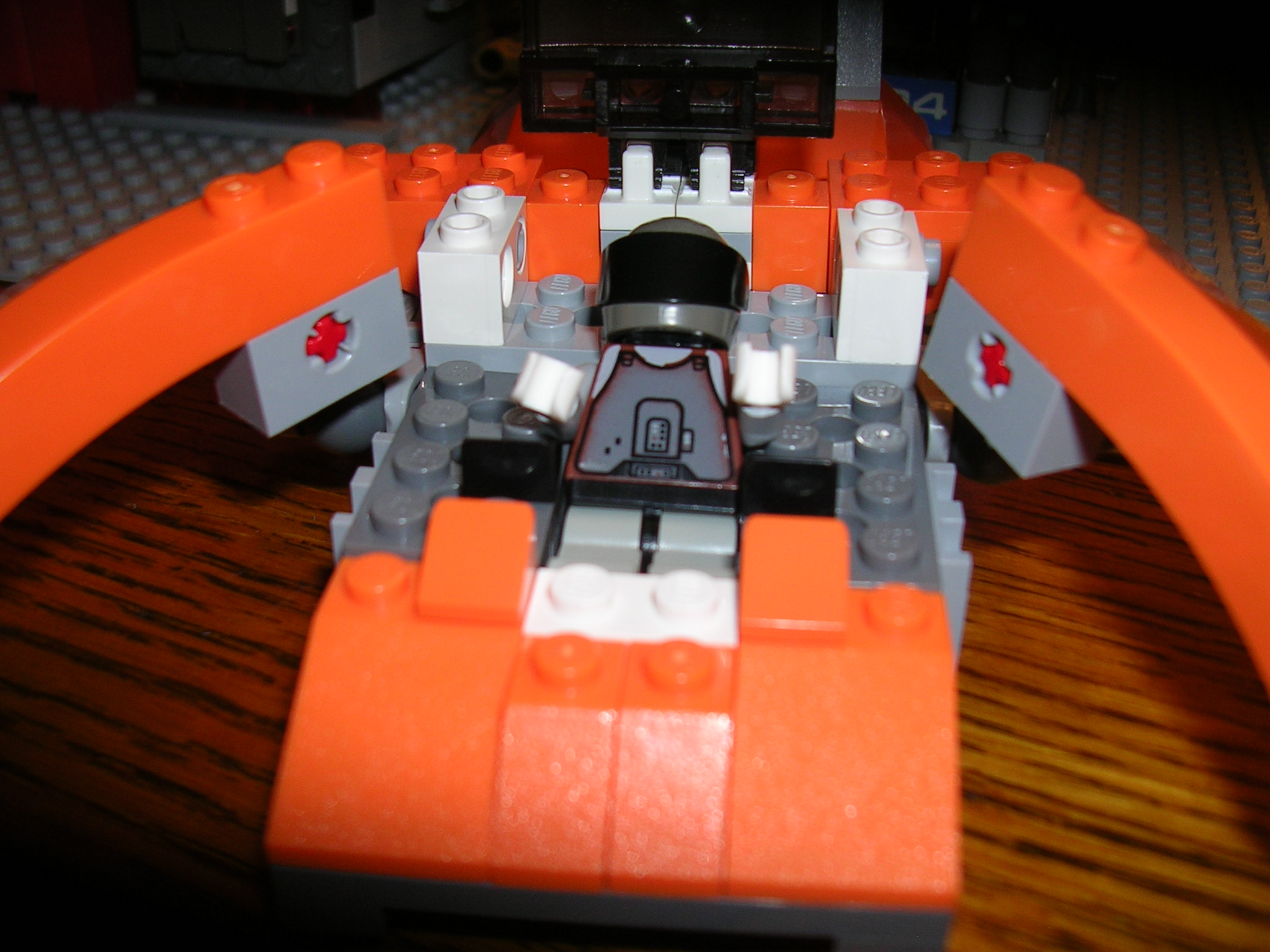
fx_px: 1394
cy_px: 476
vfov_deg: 37.7
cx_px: 635
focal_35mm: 38
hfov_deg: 49.0
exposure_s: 1/60.1
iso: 50
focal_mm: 5.8
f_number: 2.8
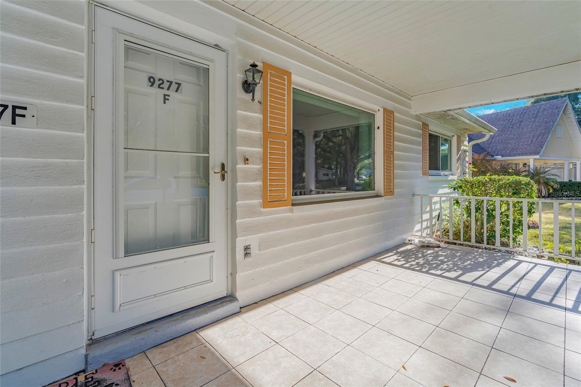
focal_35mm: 16
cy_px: 194
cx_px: 290
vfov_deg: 73.7
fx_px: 258
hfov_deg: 96.7
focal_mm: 16
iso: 400
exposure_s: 1/60
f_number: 8
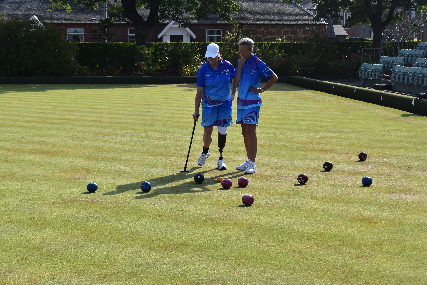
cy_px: 142
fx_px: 978
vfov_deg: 16.6
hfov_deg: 24.6
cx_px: 214
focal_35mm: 82
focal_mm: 55
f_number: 11
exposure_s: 1/400
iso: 400
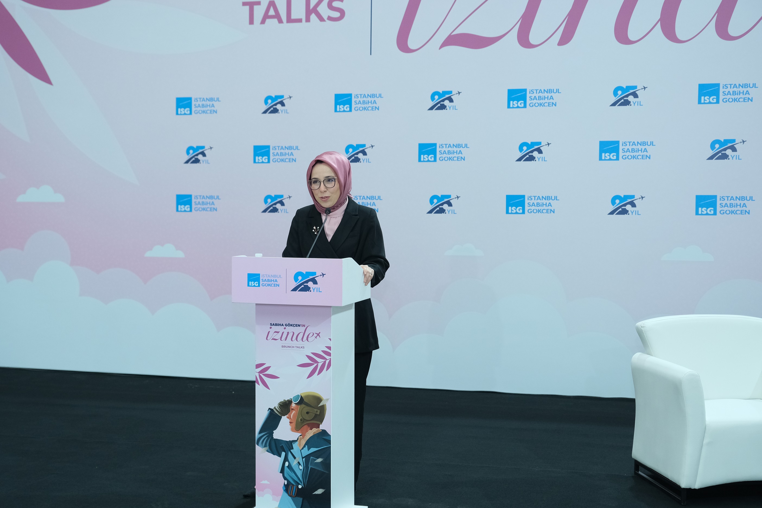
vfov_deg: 25.5
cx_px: 381
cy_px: 254
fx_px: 1122
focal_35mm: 53
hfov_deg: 37.5
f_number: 3.2
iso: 1600
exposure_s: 1/100
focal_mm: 35.3
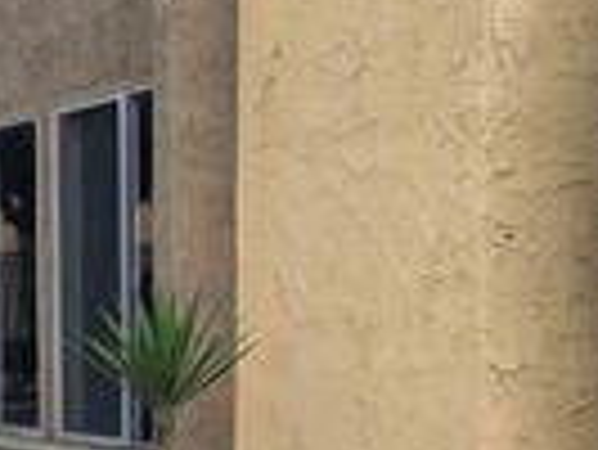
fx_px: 1556
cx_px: -513
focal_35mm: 90
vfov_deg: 16.3
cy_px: 382
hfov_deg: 17.3
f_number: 1.68
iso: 22
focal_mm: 6.9
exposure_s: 1/598
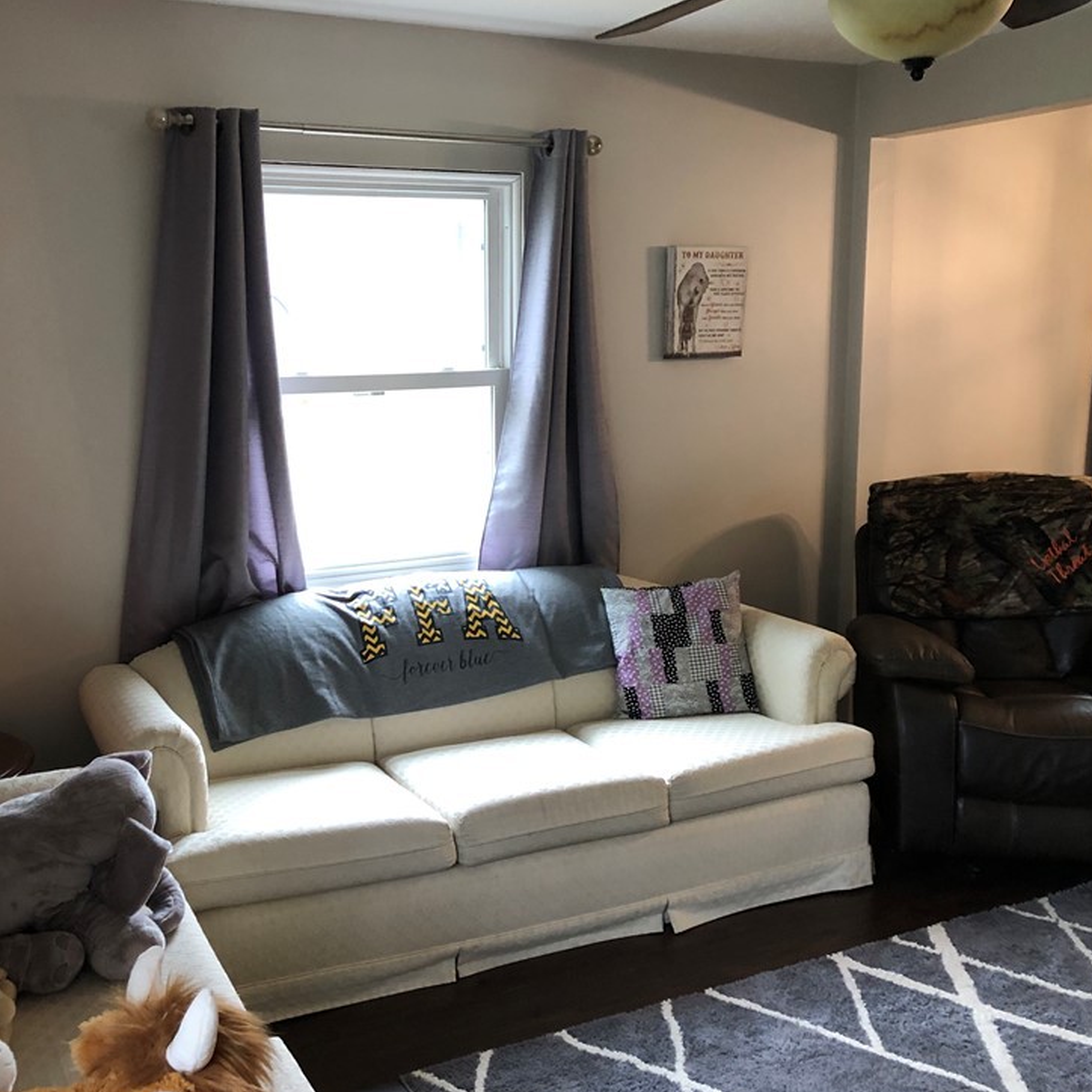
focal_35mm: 35
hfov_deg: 46.9
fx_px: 1249
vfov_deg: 47.2
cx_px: 433
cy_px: 552
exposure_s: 1/15
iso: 64
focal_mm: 3.99
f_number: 1.8
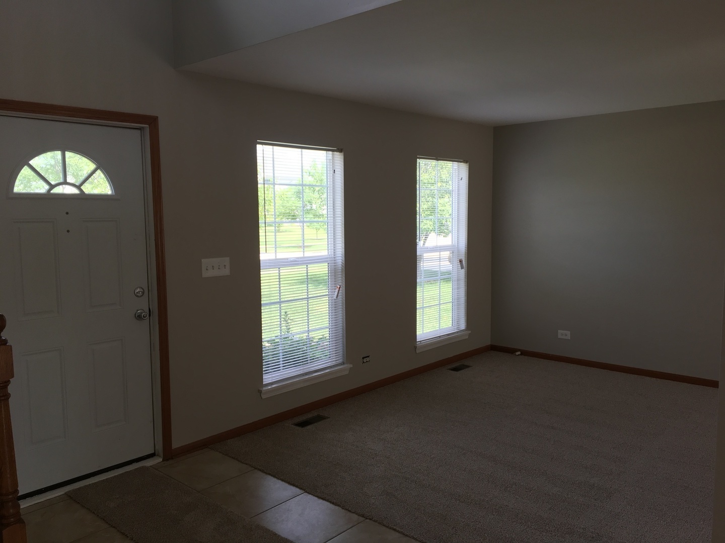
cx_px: 362
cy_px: 272
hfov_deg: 61.7
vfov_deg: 48.2
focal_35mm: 29
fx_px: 607
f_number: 2.2
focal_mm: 4.15
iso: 40
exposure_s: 1/120
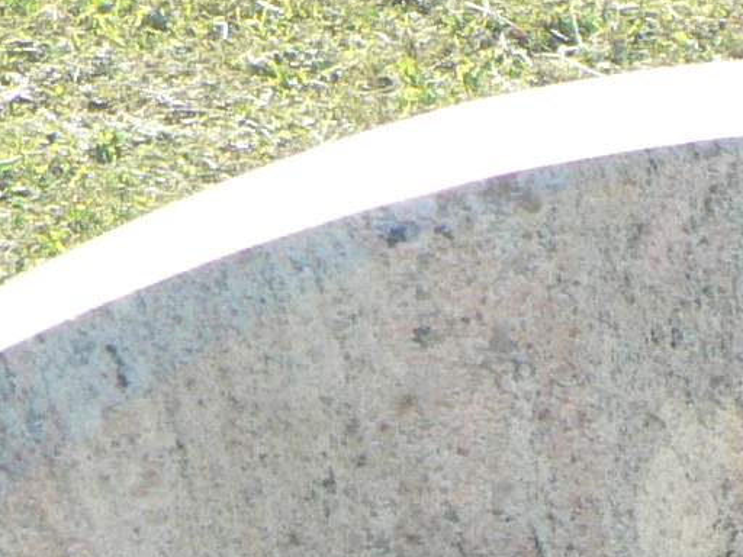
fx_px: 3864
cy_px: 1153
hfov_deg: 10.5
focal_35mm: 180
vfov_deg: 7.9
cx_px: 1207
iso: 80
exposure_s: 1/125
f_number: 4
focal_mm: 6
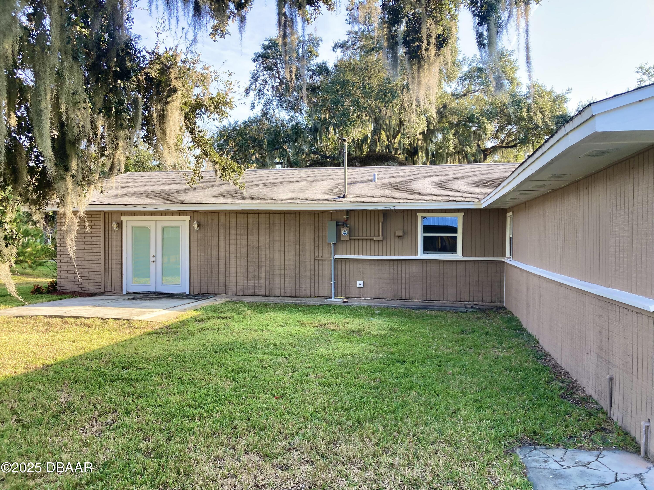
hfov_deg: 63.4
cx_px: 327
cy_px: 245
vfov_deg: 49.7
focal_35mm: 28
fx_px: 529
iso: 20
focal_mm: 3.99
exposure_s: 1/235
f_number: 1.8
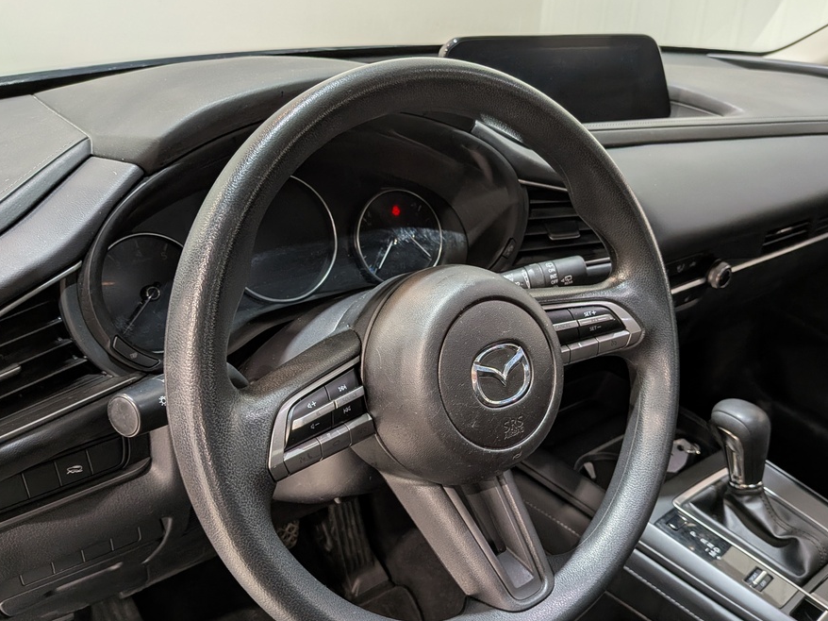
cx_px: 439
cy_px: 349
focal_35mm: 28
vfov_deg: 49.6
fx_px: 670
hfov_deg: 63.4
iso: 41
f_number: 1.7
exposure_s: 1/100
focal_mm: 4.53
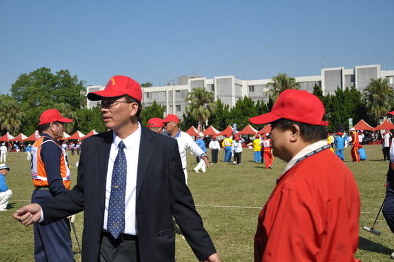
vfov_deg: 31.8
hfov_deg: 46.4
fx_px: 459
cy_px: 131
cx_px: 197
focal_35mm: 42
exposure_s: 1/1250
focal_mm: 28
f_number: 4
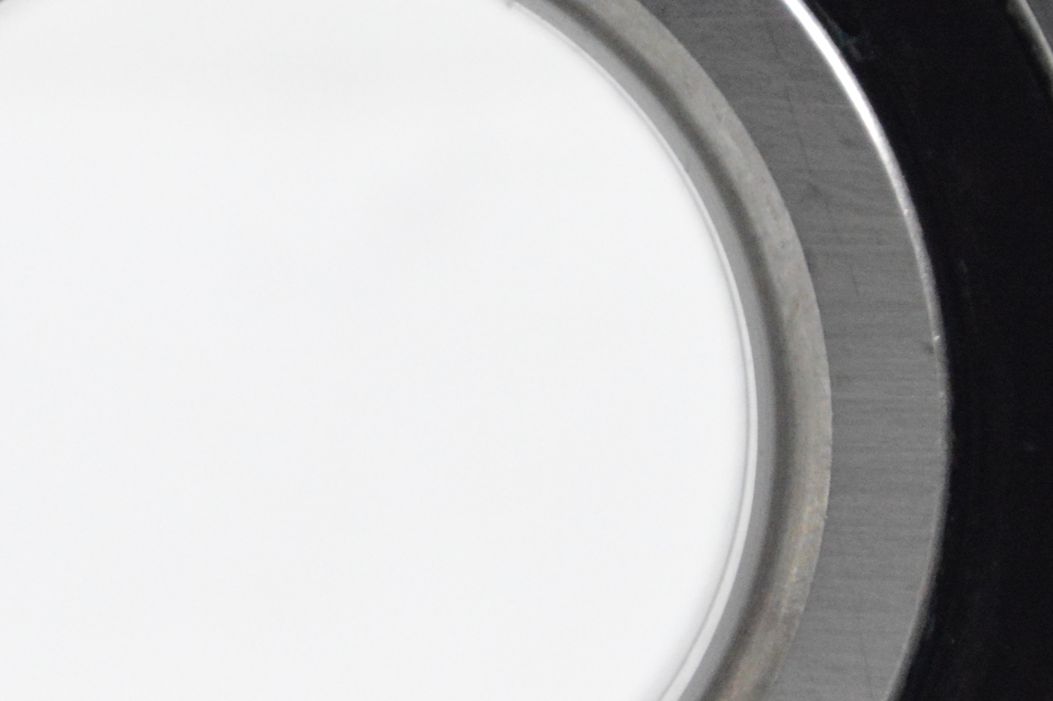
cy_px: 395
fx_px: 14280
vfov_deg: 2.8
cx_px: 238
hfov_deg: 4.2
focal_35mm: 489
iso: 3200
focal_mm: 105
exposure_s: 1/100
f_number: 7.1
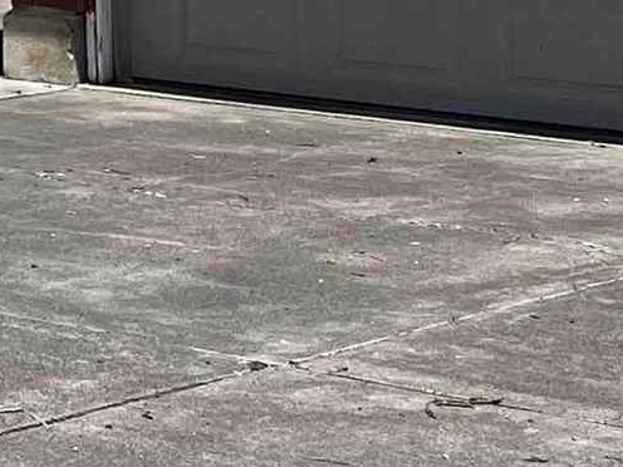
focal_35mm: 161
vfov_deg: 8.9
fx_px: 2898
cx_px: -1161
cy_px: -321
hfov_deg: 9.8
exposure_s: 1/3521
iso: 50
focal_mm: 5.1
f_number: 1.6
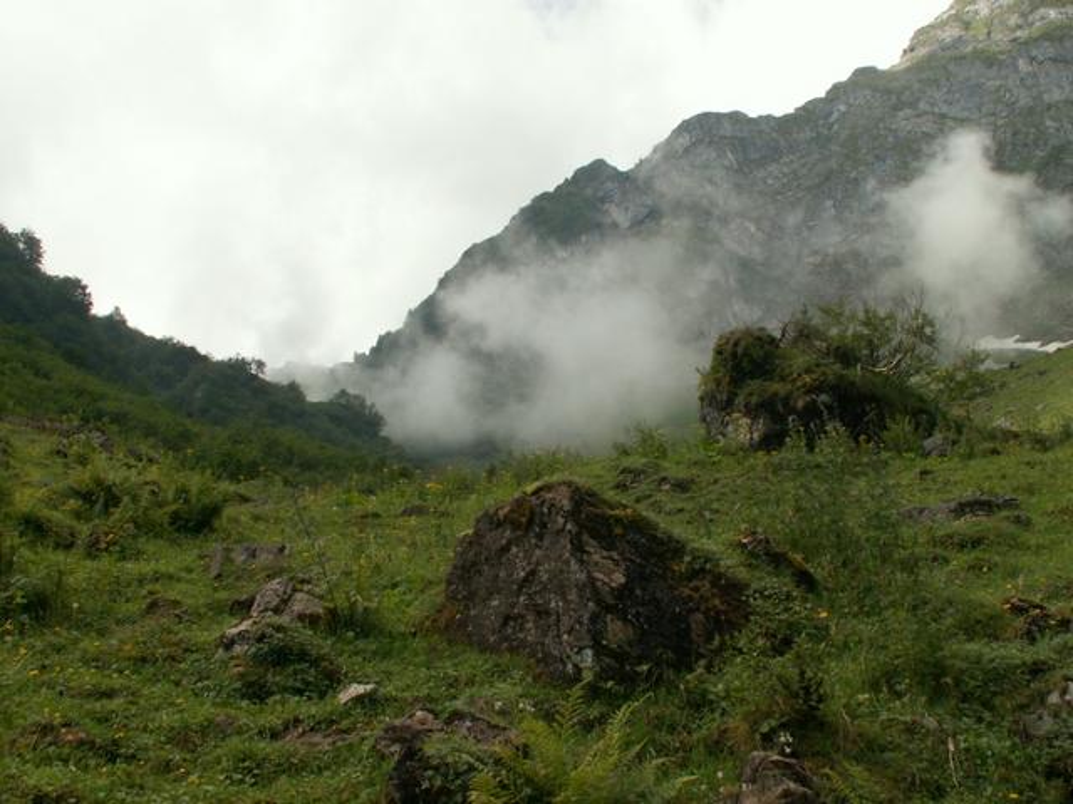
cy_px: 402
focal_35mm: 35
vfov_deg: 40.7
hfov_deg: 52.6
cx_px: 536
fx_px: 1085
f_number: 6.3
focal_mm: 5.86
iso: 50
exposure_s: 1/160
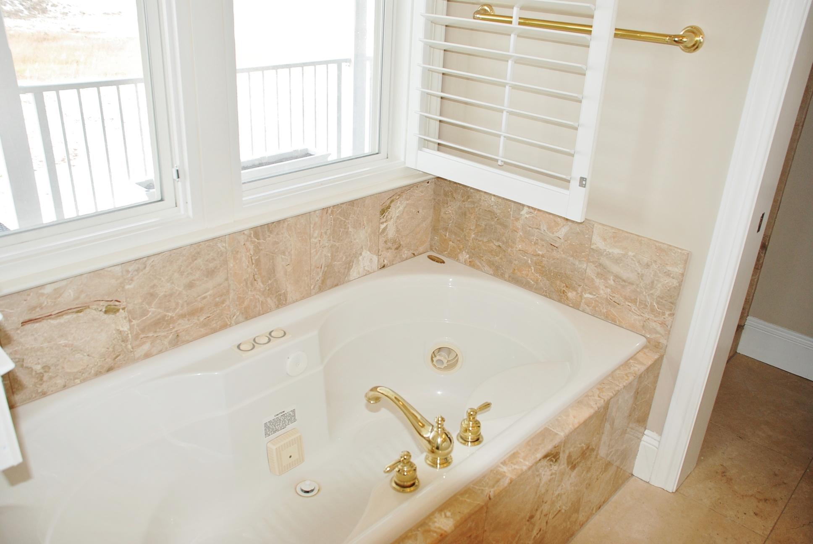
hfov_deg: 61.9
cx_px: 406
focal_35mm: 30
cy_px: 272
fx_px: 678
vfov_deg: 43.7
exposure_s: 1/125
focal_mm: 20
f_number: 3.8
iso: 200
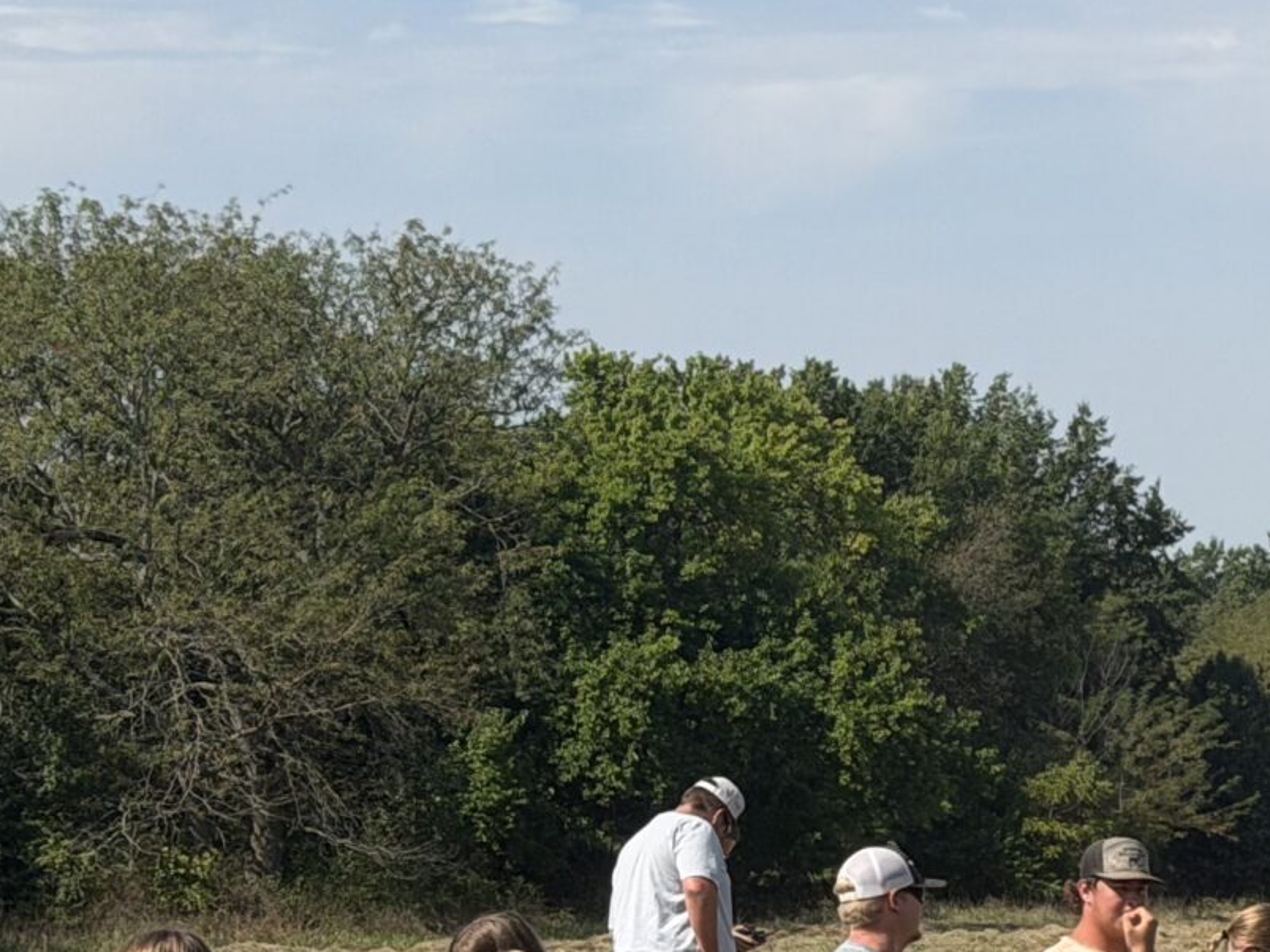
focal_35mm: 153
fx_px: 5612
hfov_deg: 12.4
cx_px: 1798
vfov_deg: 9.7
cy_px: 867
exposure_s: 1/5587
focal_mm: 6.76
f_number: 1.78
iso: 64
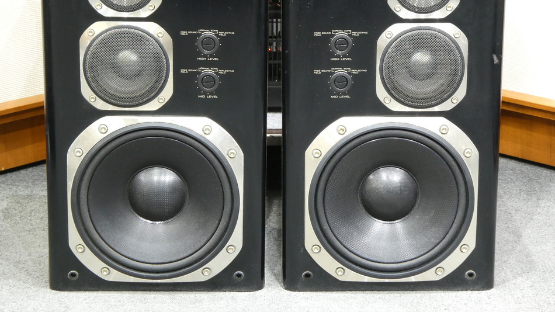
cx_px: 277
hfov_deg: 24.5
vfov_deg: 13.9
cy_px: 105
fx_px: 1280
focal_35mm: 87
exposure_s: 1/1.6
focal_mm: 14.1
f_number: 5.5
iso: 400
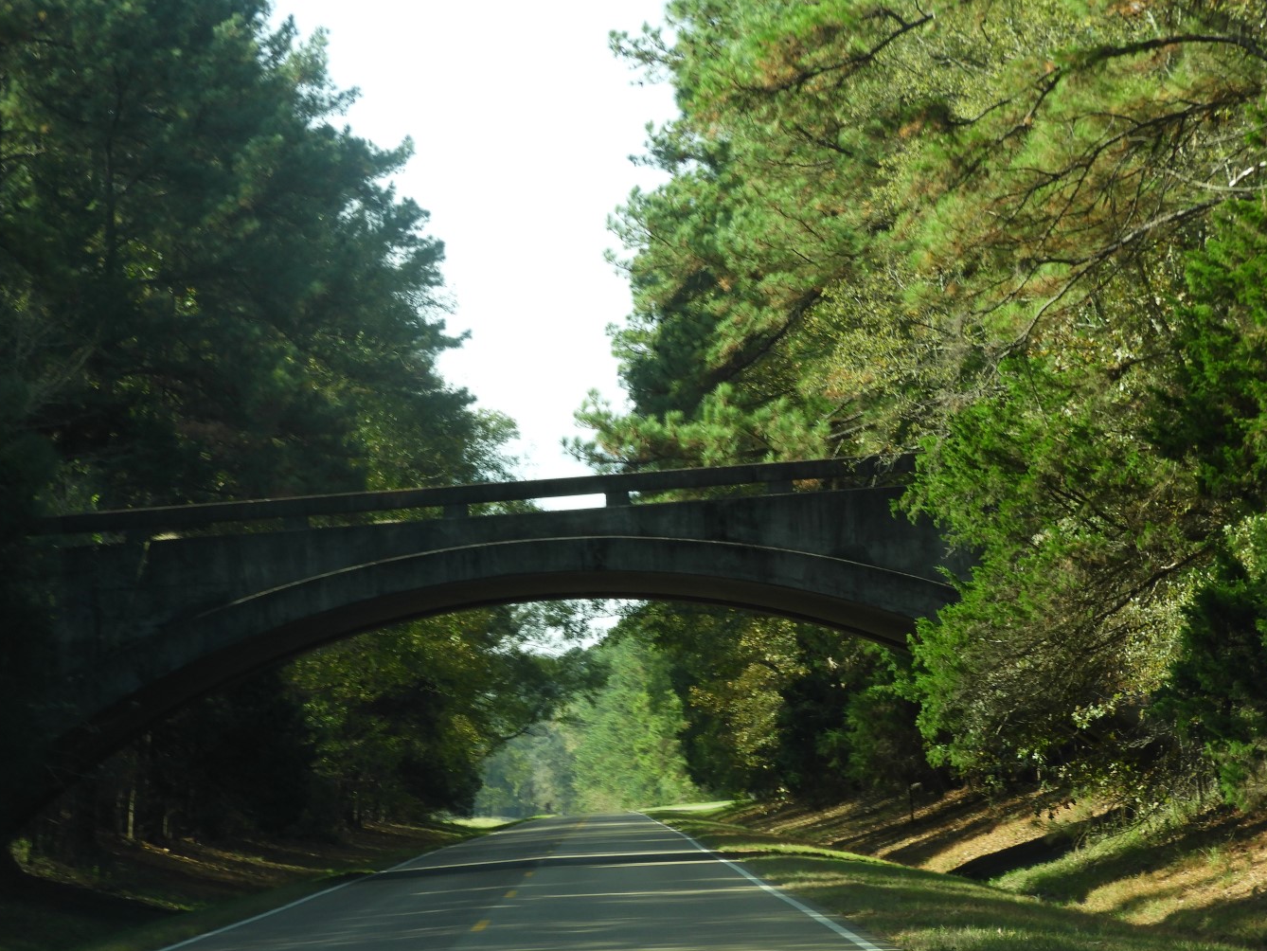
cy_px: 496
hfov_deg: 17.4
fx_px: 4137
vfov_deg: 13.1
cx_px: 652
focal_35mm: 113
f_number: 4.8
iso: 100
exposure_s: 1/160
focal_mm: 18.8
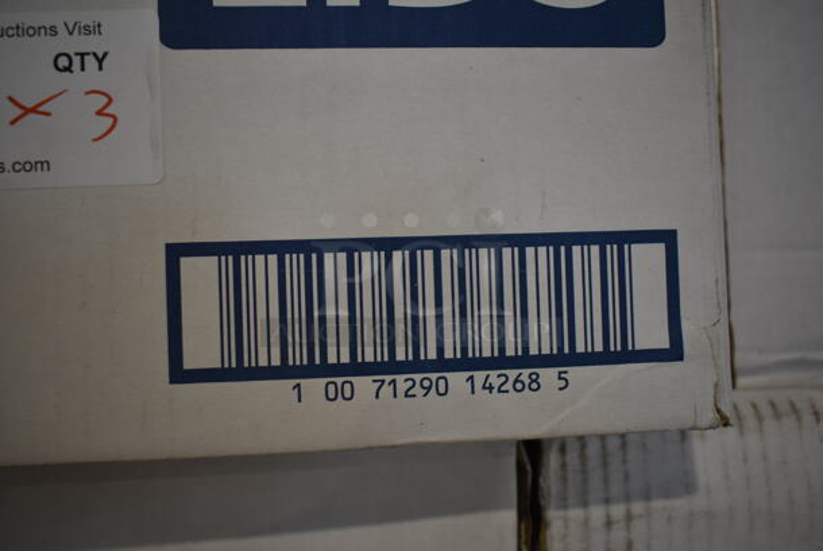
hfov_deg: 59.4
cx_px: 412
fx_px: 721
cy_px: 276
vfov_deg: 41.8
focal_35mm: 32
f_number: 3.8
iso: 160
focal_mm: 21
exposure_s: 1/30
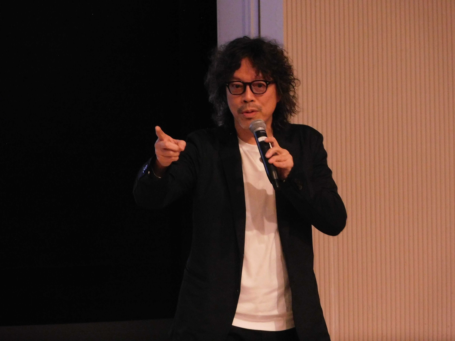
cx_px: 228
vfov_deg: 2.9
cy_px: 170
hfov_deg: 3.9
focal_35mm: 514
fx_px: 6756
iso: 800
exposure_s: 1/40
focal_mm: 91.2
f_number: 6
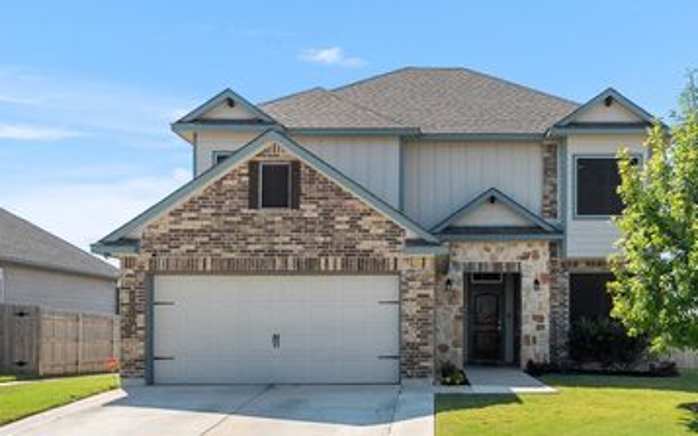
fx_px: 761
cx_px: 442
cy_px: 294
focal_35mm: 40
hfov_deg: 48.8
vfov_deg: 31.7
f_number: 8
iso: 100
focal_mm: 28
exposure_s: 1/60
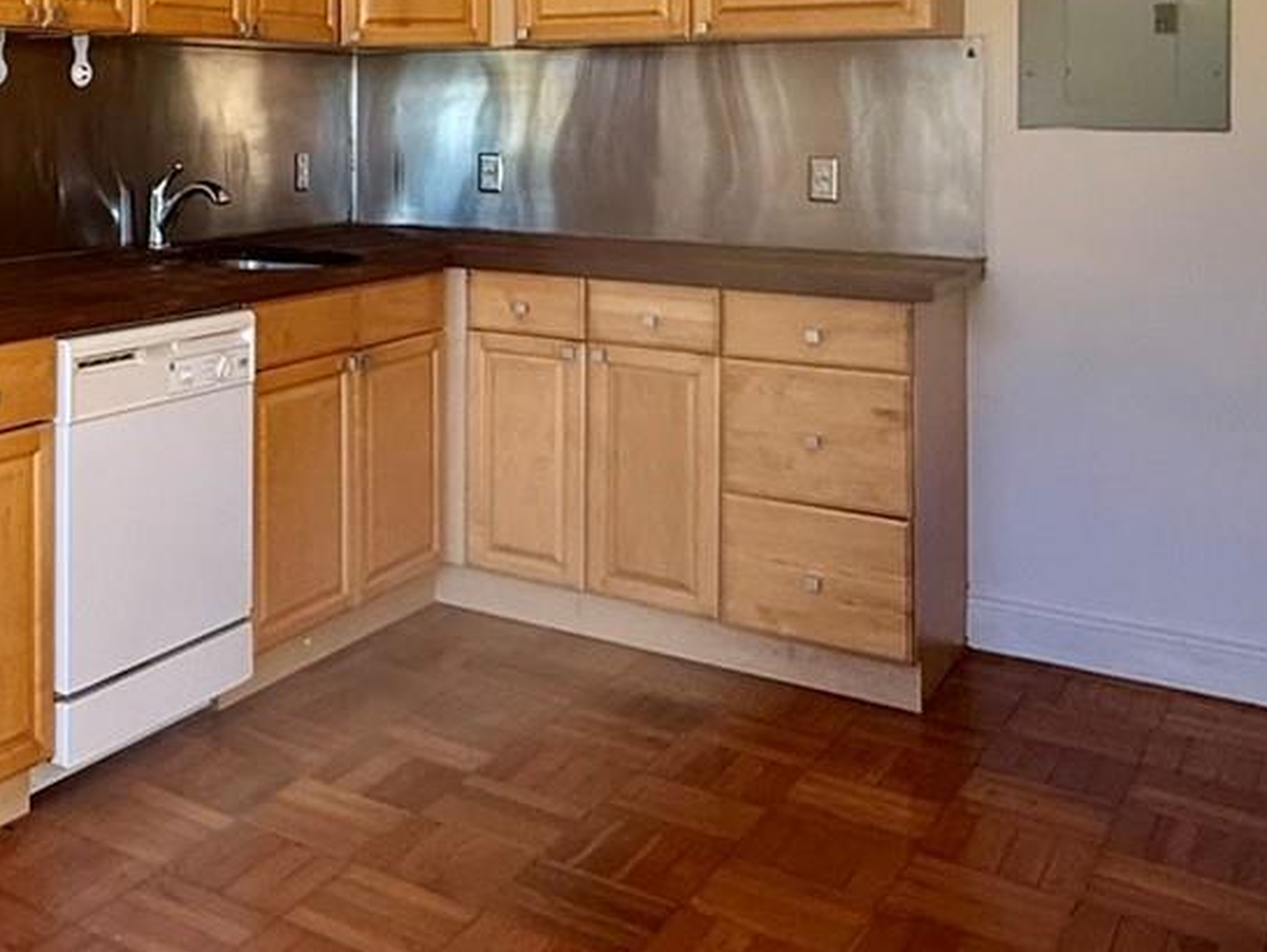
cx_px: 16
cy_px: 98
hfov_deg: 40.4
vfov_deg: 33.3
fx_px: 1501
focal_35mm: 41
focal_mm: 2.22
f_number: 2.2
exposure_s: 1/100
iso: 125
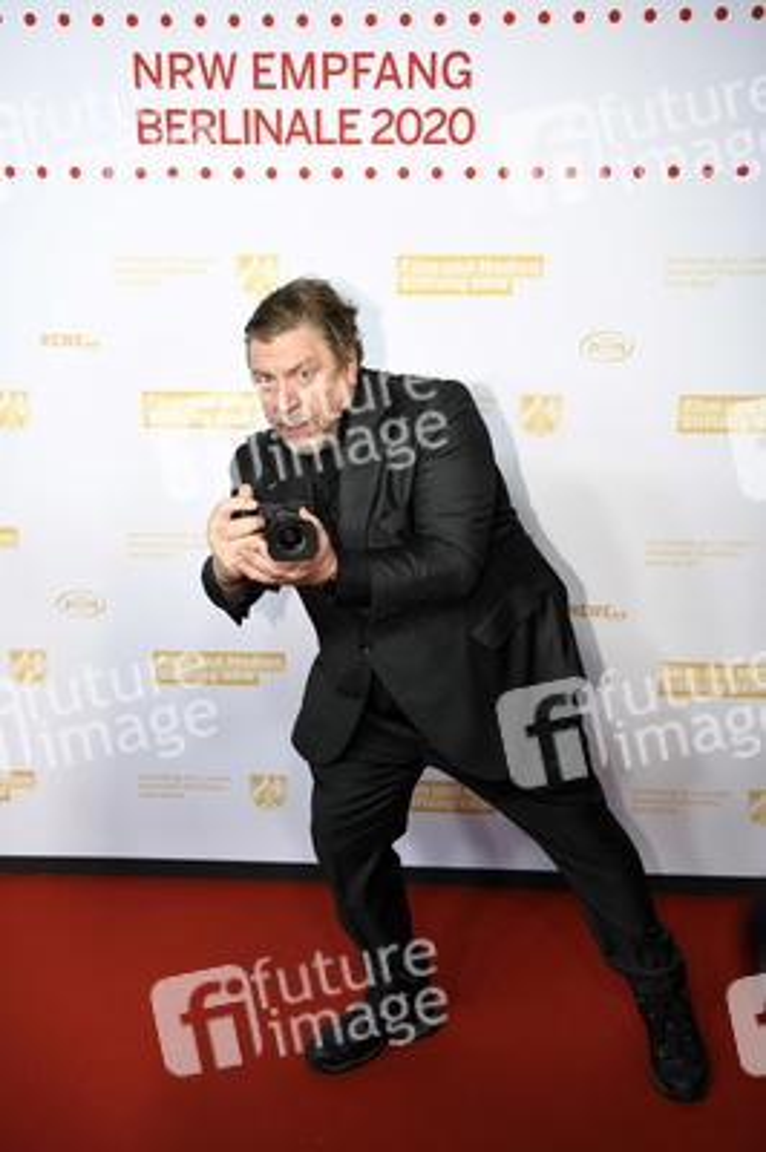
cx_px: 383
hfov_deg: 33.3
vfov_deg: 48.5
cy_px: 576
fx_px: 1279
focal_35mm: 40
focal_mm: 40
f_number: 3.5
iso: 800
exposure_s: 1/500
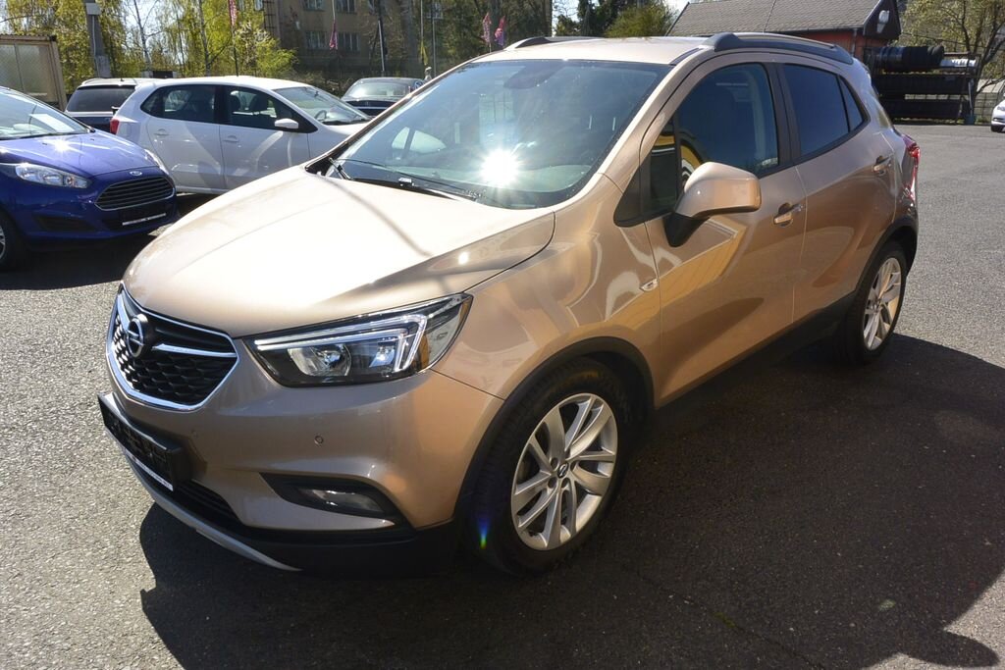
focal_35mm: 27
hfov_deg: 67.4
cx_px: 502
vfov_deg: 47.9
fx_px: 754
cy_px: 335
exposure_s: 1/250
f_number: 9
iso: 160
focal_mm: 10
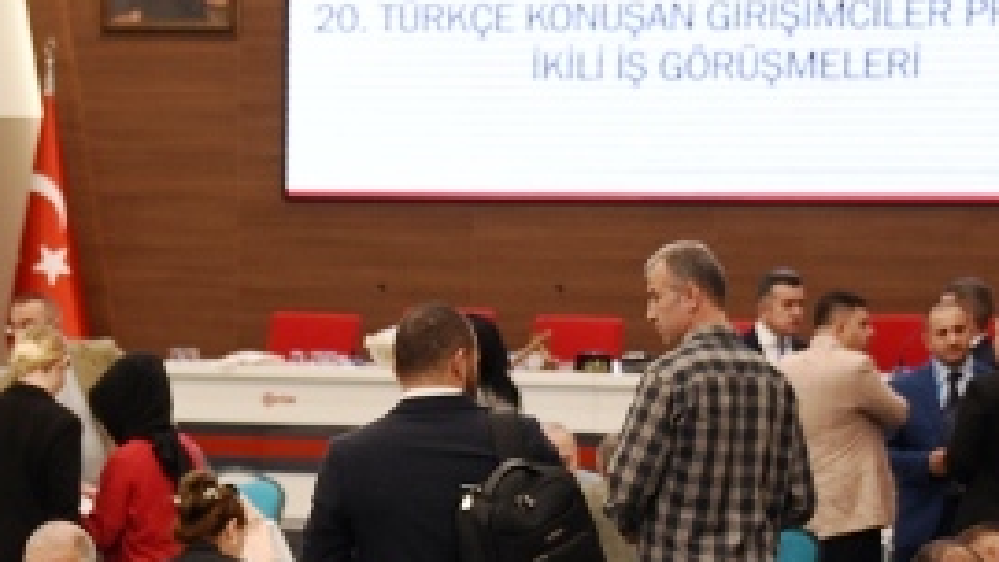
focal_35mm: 170
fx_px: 4504
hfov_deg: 12.6
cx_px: 298
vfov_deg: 7.1
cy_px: 614
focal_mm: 65
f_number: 4.8
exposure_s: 1/100
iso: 800
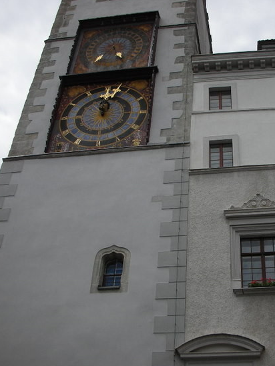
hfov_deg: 28.5
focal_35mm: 51
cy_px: 187
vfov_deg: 37.5
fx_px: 540
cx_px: 174
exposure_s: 1/190
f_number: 8.5
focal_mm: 5.8
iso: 50
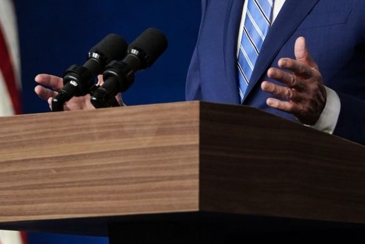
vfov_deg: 2.8
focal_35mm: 497
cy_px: 58
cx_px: 144
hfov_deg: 4.1
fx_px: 5041
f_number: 3.5
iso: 2500
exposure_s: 1/320
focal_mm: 161
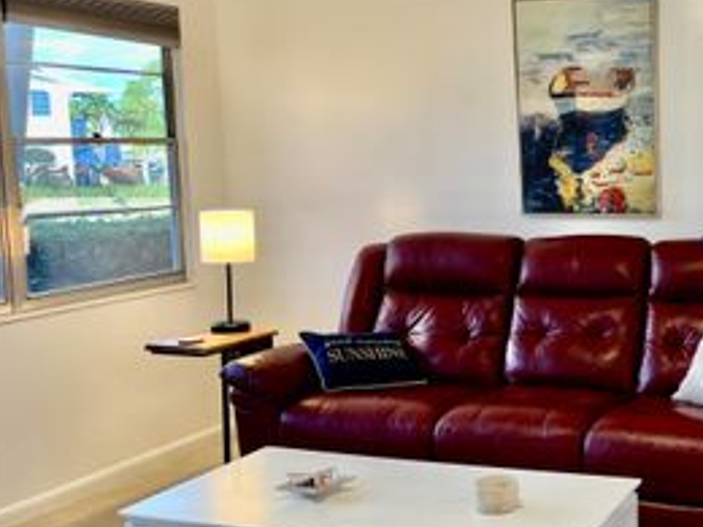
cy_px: 250
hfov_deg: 36.1
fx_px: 1015
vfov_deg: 29.1
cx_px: 616
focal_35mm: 50
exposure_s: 1/60
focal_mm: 5.7
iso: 80
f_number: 1.5
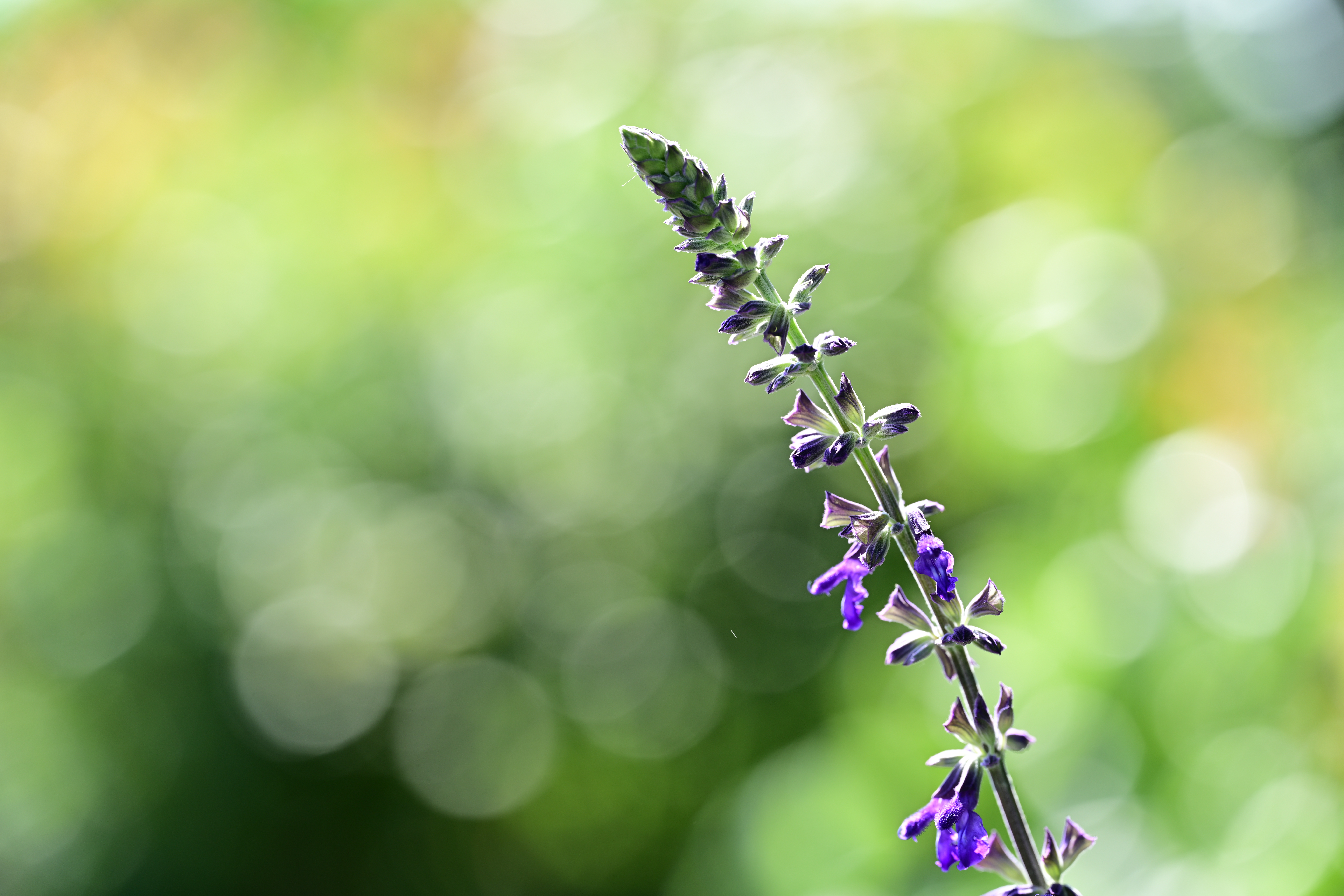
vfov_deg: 13.0
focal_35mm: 105
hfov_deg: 19.5
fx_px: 3920
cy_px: 448
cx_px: 672
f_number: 4.5
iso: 100
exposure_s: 1/200
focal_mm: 105
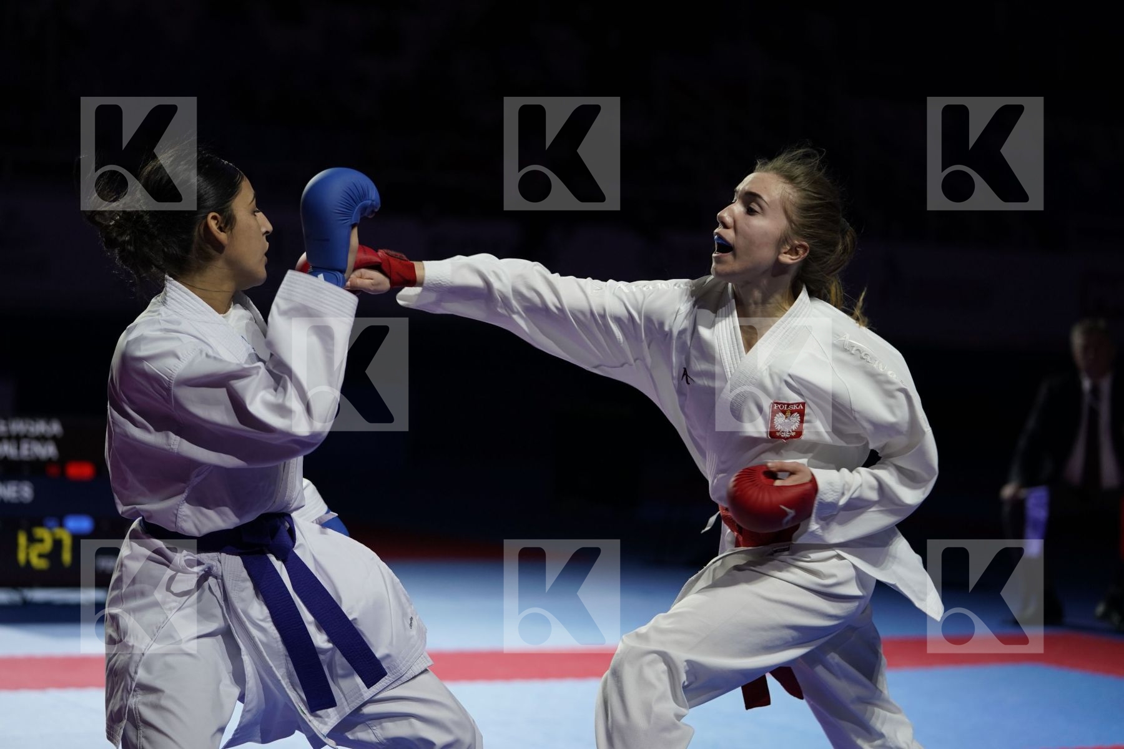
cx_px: 562
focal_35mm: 91
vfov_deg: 15.0
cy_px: 374
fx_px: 2841
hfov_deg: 22.4
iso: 1250
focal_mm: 91
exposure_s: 1/1000
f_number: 2.8
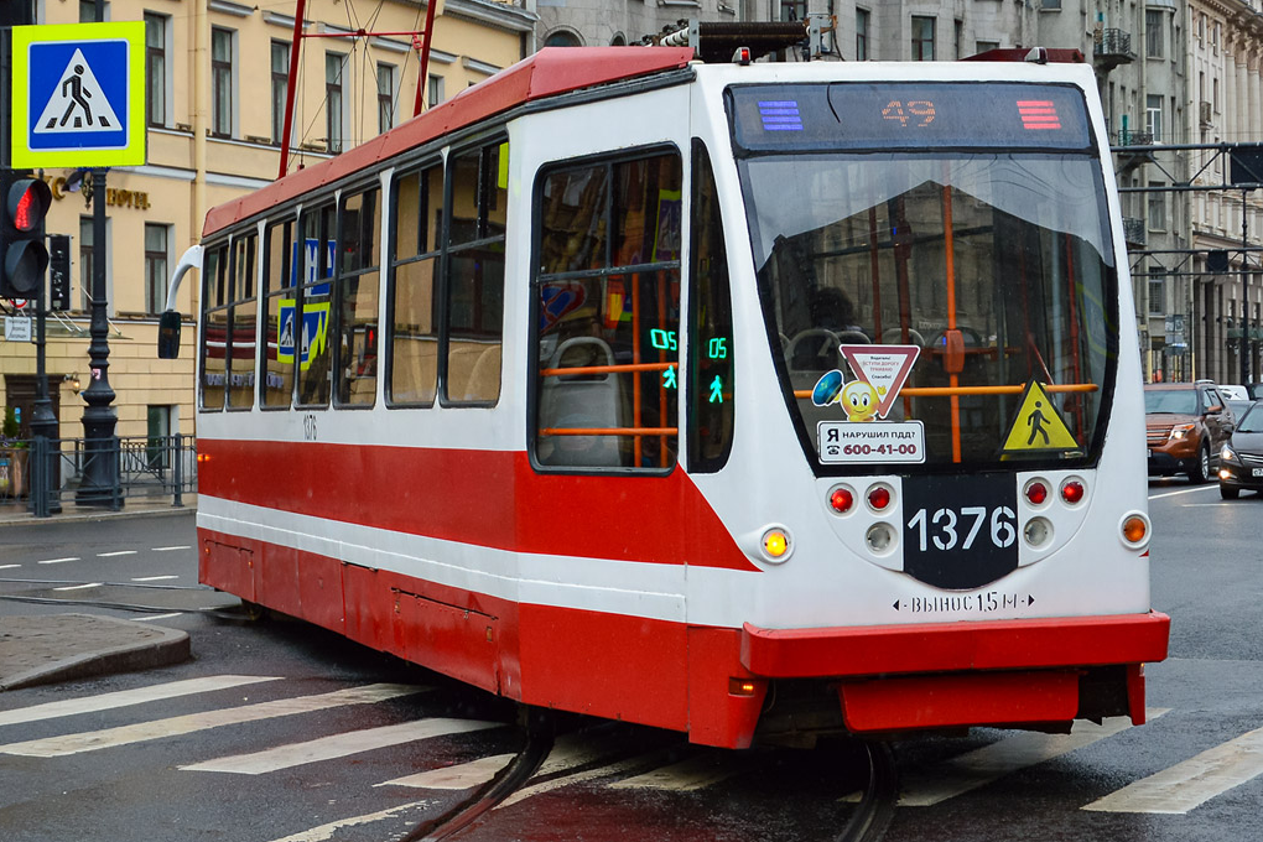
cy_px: 270
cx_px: 628
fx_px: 2631
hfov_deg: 27.0
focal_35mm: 75
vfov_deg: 18.1
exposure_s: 1/640
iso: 400
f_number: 5
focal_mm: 34
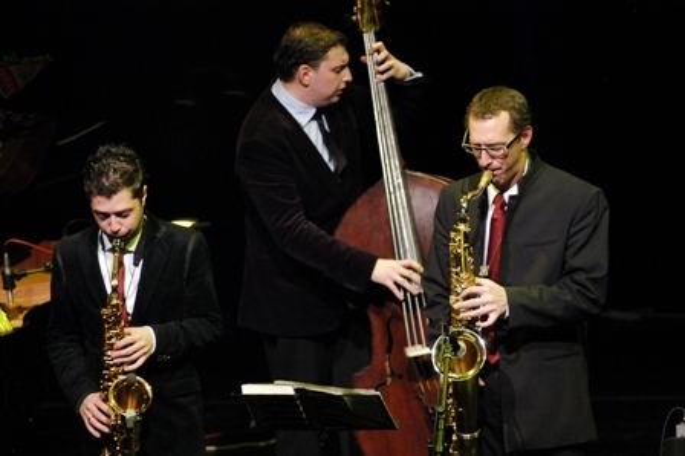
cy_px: 228
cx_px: 342
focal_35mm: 278
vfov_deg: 4.9
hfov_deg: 7.4
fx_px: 5276
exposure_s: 1/60
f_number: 2.8
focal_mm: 185
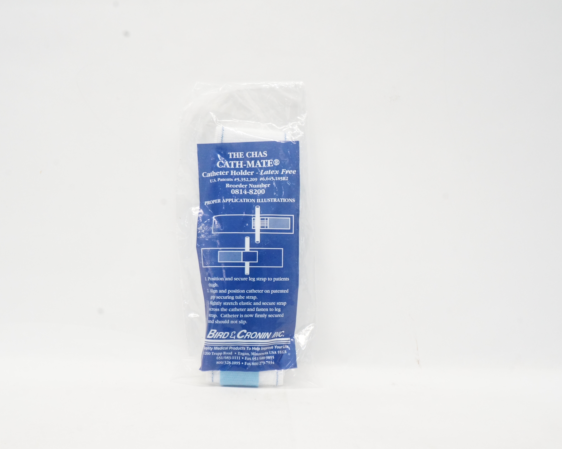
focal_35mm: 48
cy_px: 226
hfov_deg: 38.7
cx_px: 251
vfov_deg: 31.5
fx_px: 798
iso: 1600
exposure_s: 1/20
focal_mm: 28
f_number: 16
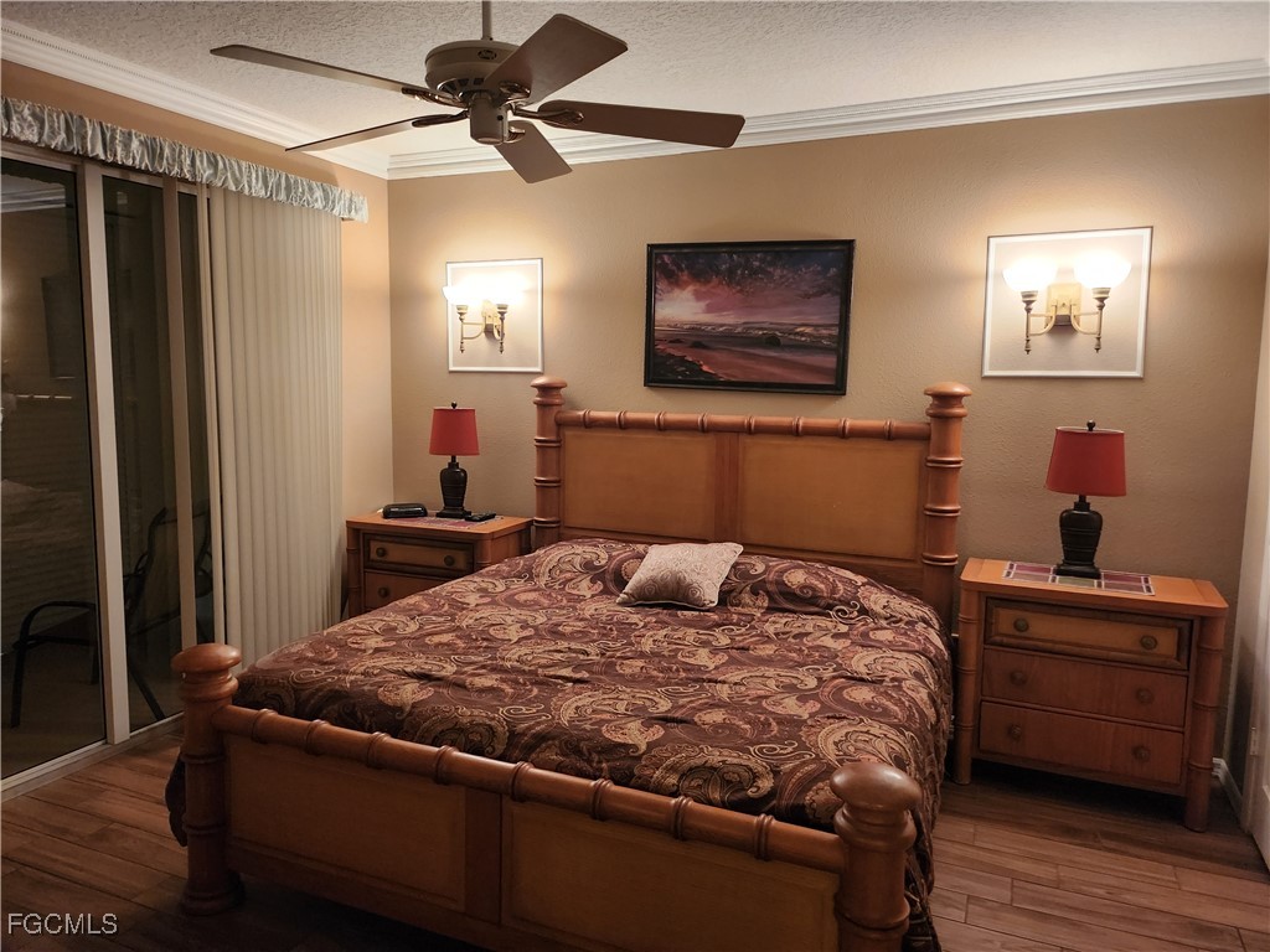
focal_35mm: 24
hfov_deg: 71.6
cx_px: 635
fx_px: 881
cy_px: 476
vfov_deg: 56.8
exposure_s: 1/60
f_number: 1.8
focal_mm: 5
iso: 640
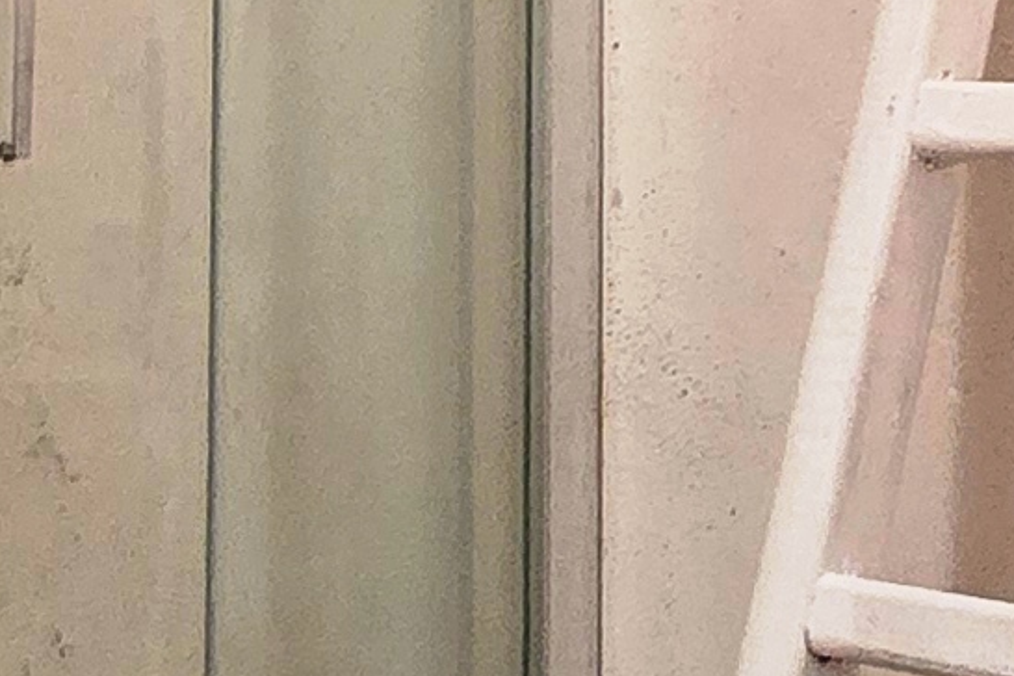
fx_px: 2788
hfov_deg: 20.6
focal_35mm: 99
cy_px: -80
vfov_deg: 13.5
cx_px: 392
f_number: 2.2
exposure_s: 1/25
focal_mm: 2.2
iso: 1250
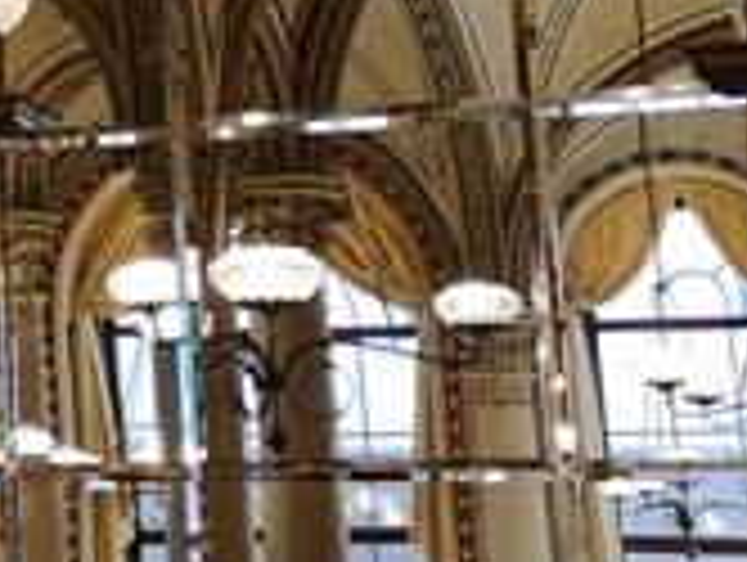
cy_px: -76
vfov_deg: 11.3
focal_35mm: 130
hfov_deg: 13.7
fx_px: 2809
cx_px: -549
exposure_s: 1/50
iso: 100
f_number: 1.8
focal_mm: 3.95
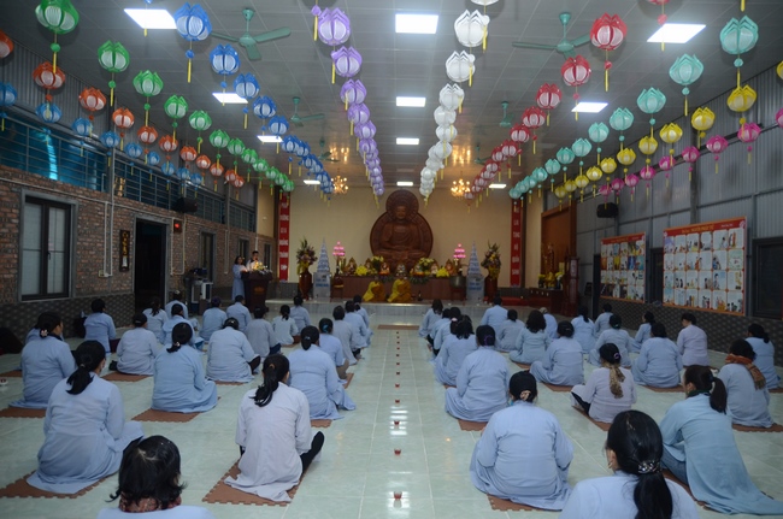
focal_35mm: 26
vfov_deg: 50.2
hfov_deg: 70.5
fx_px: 554
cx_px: 392
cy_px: 260
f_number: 2.8
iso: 800
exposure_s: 1/200
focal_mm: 17
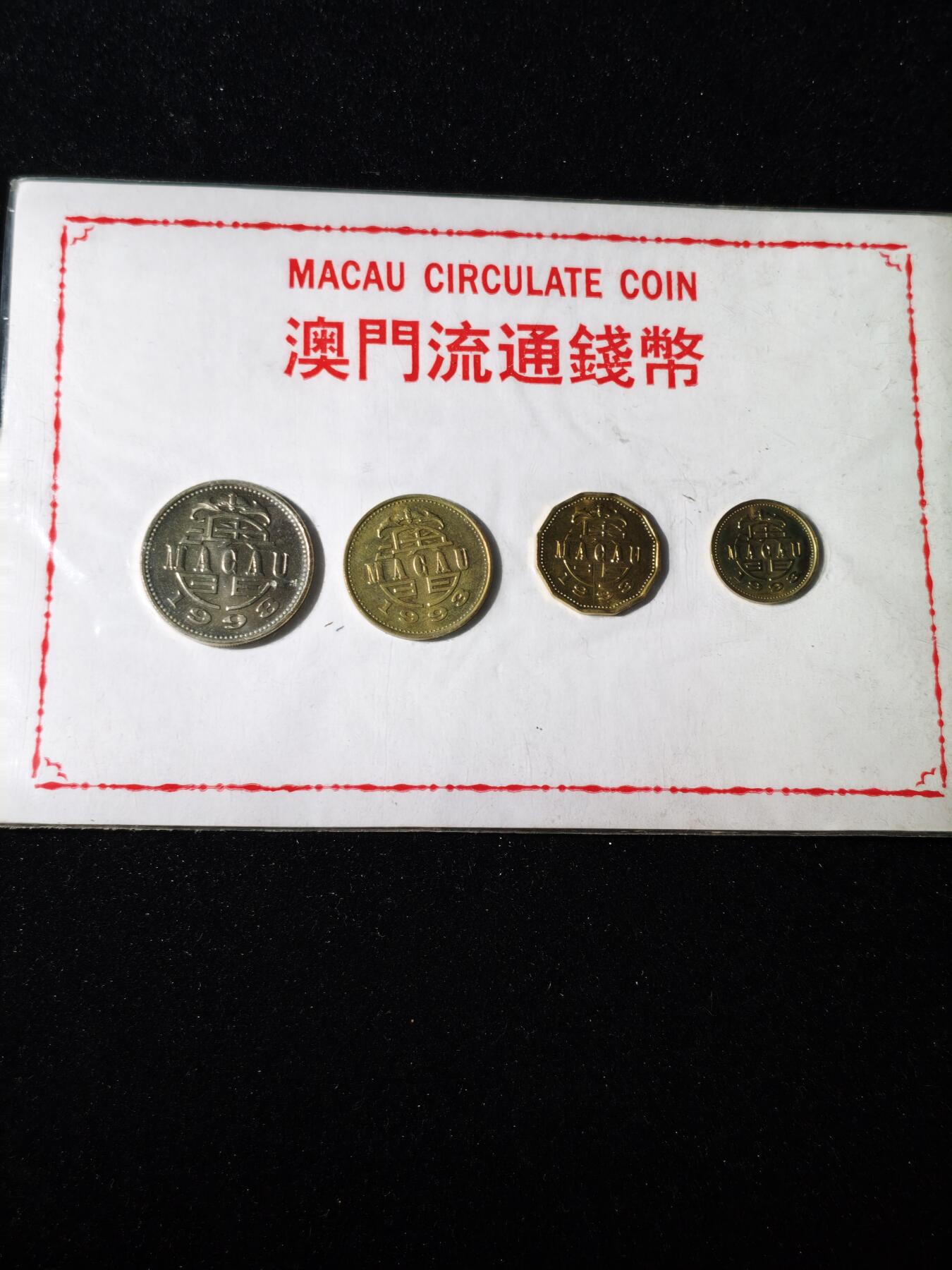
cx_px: 476
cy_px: 635
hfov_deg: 29.1
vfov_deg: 38.2
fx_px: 1833
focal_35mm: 50
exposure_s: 1/100
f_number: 1.63
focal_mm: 5.85
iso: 125
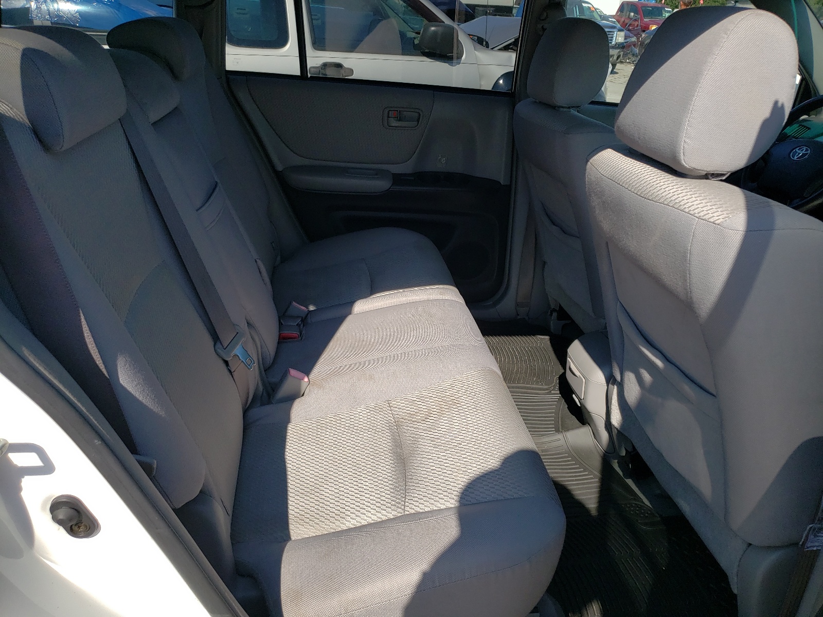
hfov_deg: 67.3
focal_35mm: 26
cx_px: 412
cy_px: 308
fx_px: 618
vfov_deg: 53.1
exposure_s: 1/2500
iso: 50
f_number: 1.5
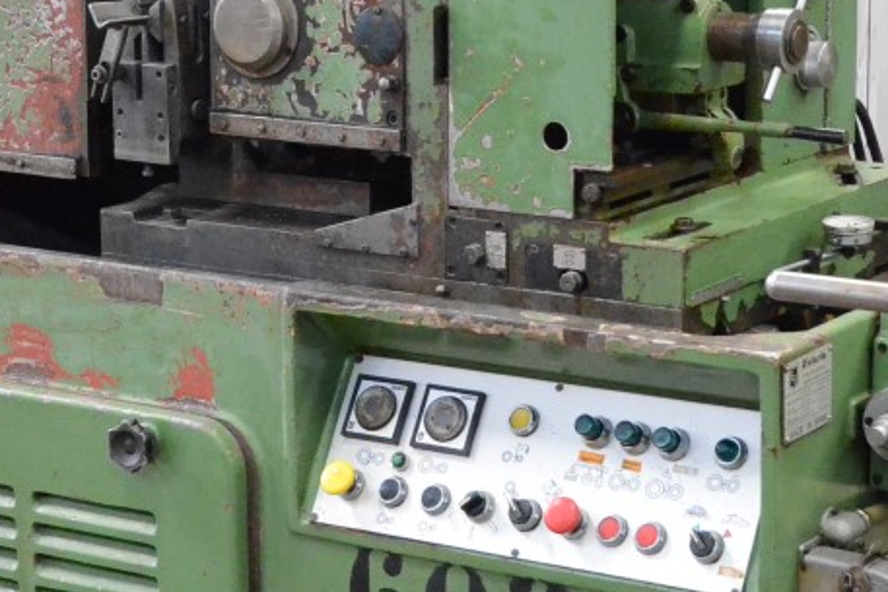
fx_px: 2813
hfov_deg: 17.9
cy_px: 235
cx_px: 469
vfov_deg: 12.0
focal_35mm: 114
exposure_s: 1/125
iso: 6400
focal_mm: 32
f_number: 6.3
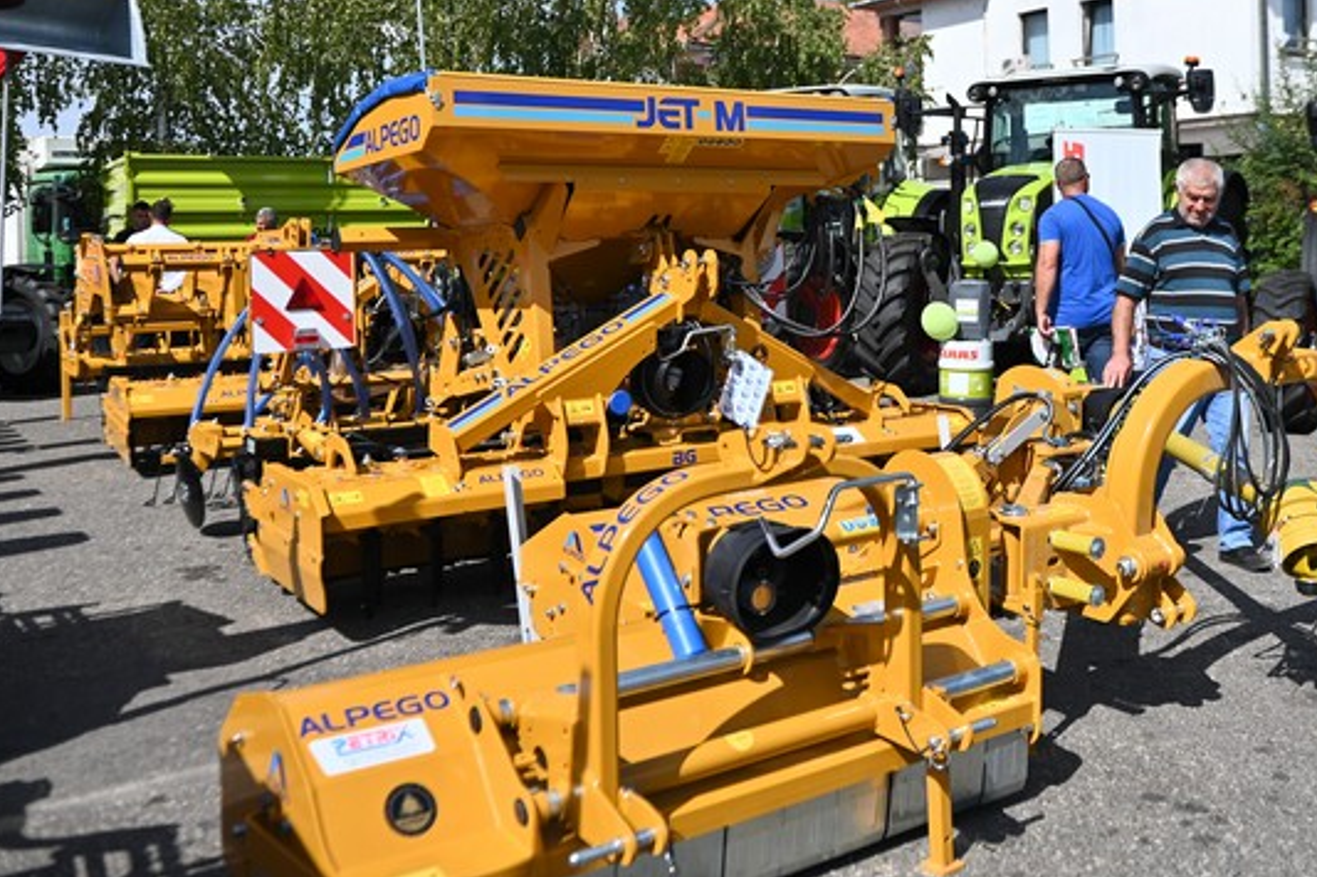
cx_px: 815
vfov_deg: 36.1
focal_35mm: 36
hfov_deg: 52.6
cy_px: 236
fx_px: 1317
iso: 250
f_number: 2.8
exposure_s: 1/8000
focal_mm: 24
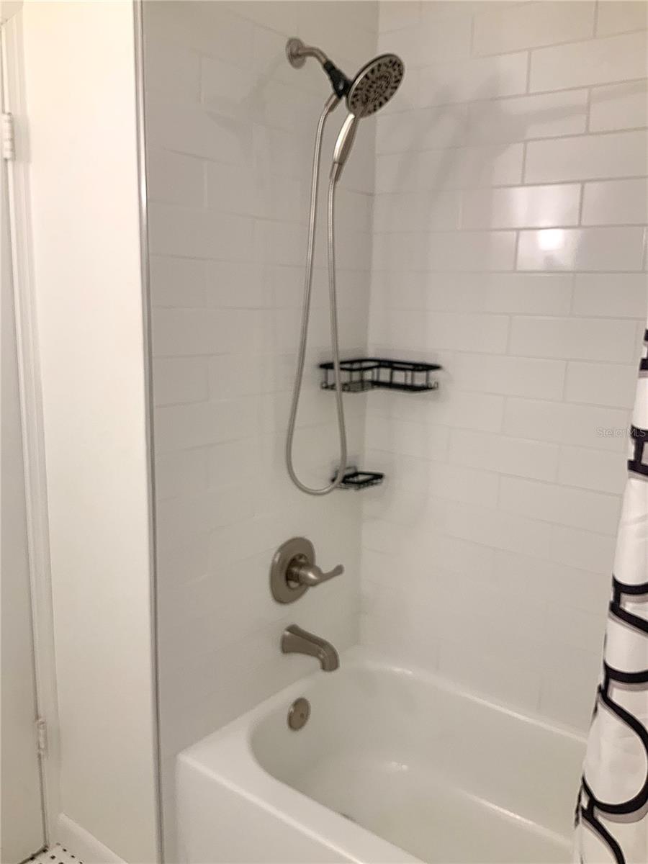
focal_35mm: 29
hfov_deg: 48.2
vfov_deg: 61.7
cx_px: 324
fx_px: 724
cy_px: 432
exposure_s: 1/60
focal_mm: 3
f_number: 1.8
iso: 50
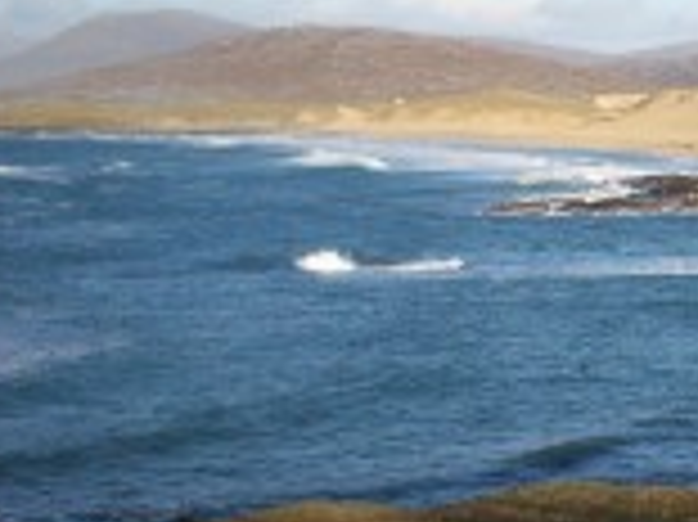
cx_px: 842
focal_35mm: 93
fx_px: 1874
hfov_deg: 19.8
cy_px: 166
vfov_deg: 15.8
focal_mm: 6
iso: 100
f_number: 4.5
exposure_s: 1/440
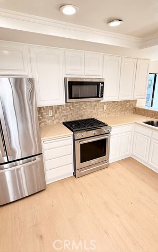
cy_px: 125
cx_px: 89
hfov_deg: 59.5
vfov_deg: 85.1
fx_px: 138
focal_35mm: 20
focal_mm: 2.22
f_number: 2.2
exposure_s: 1/120
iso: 80
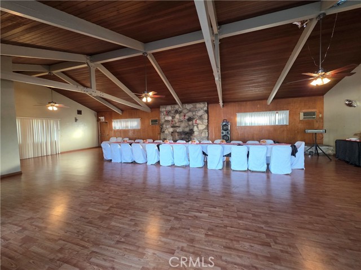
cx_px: 180
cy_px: 135
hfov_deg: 106.2
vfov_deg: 89.9
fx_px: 136
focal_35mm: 13
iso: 320
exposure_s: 1/60
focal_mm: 2.2
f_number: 1.9
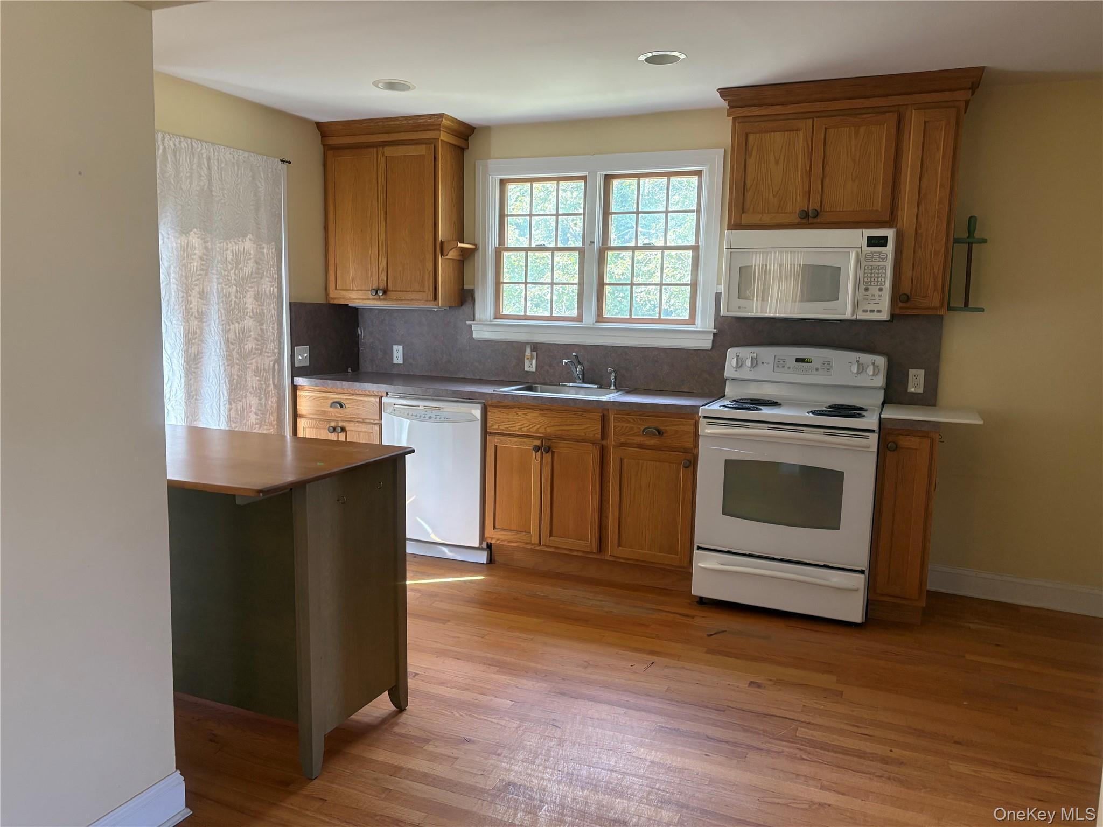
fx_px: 828
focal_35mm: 26
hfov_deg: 67.3
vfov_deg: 53.1
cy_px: 414
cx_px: 552
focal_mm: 5.96
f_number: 1.6
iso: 160
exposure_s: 1/60
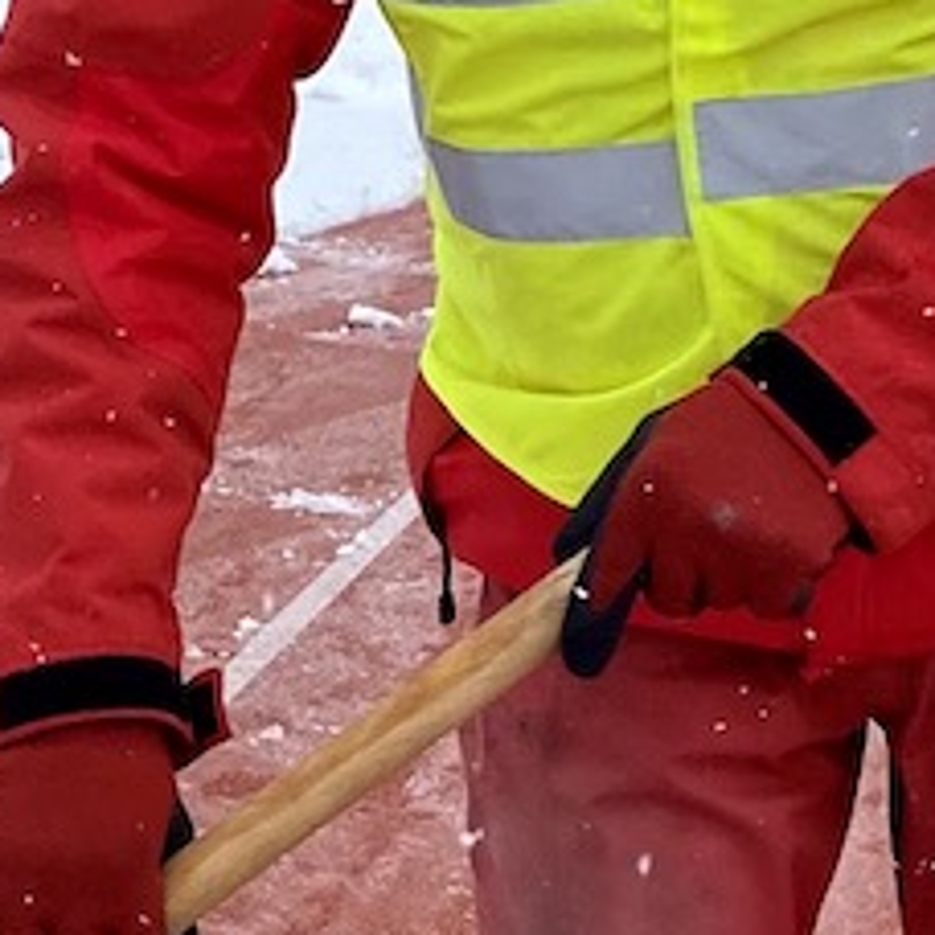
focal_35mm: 151
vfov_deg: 11.6
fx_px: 4614
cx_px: 178
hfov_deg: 11.5
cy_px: 484
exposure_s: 1/927
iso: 32
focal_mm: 4.25
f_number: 1.8
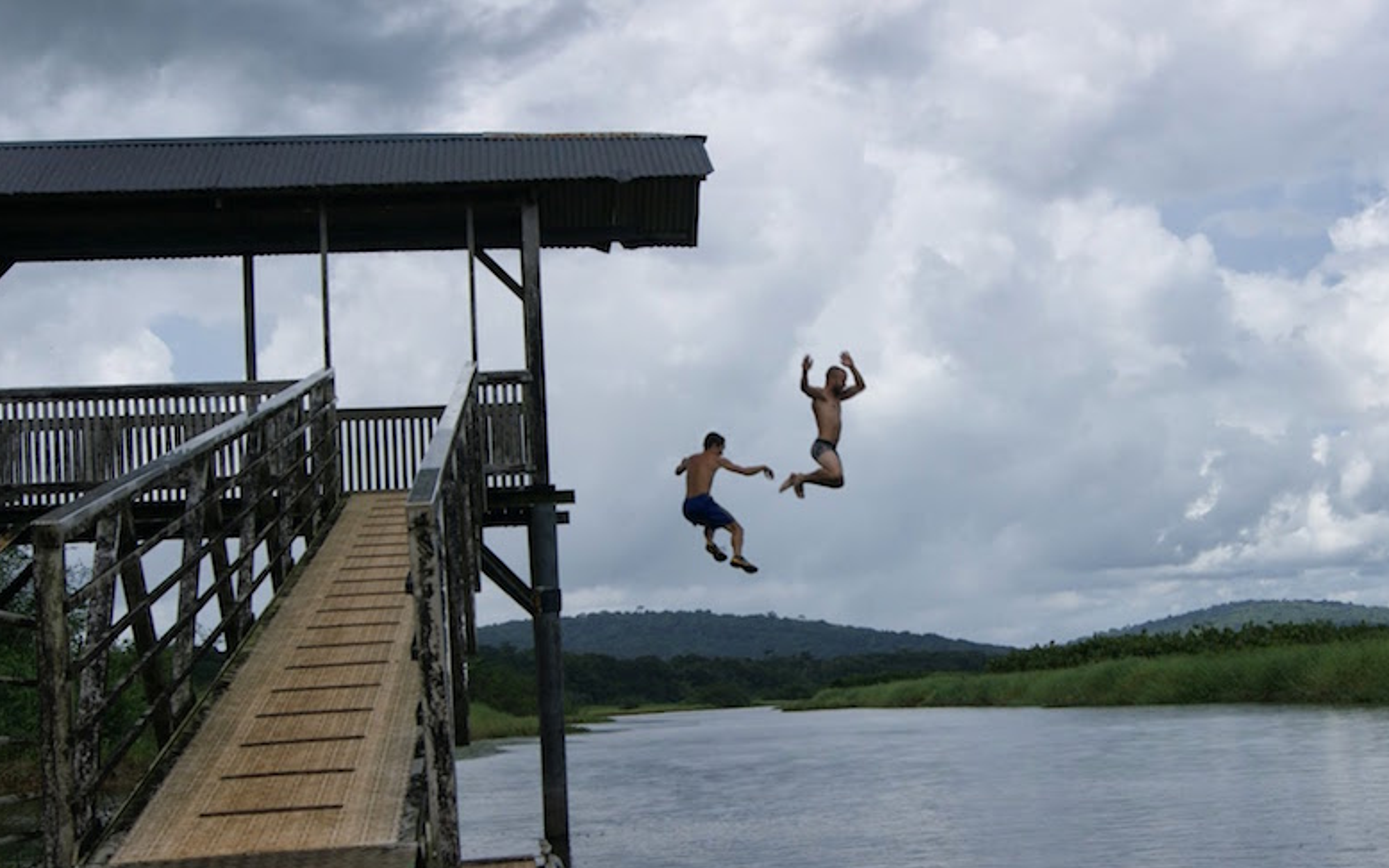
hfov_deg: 36.8
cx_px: 814
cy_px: 508
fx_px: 2082
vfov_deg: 23.5
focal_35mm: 55
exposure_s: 1/320
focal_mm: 28
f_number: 9
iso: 100
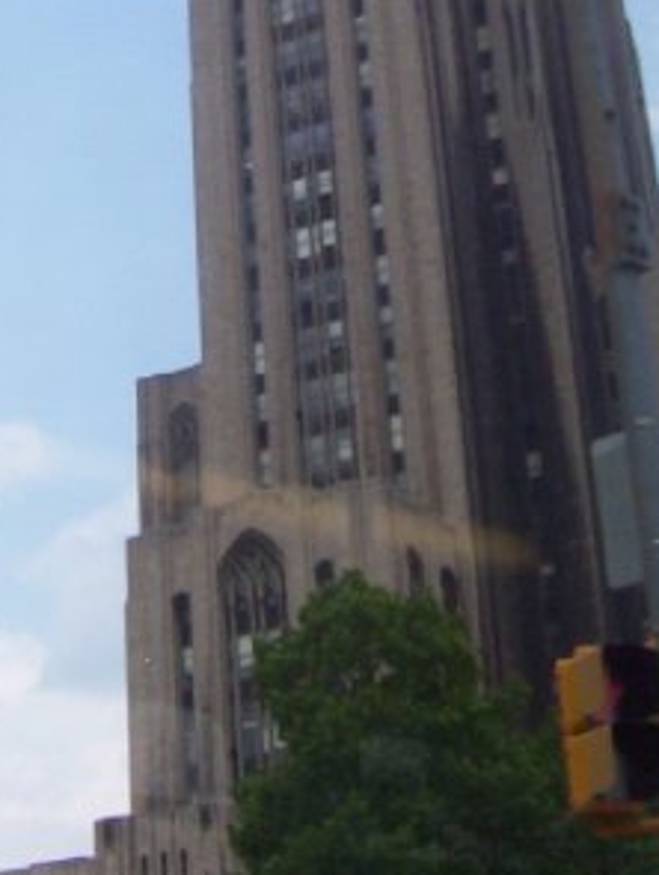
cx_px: 217
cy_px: 160
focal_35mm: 78
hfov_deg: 18.9
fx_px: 1976
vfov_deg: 24.5
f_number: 2.76
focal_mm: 5.54
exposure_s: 1/545
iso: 100
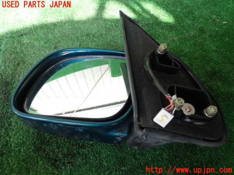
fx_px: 203
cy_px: 88
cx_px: 117
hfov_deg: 60.0
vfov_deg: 46.8
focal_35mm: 30
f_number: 2.3
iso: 200
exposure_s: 1/100
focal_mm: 5.4
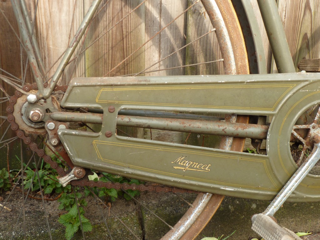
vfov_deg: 36.0
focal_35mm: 40
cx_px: 160
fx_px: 370
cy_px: 120
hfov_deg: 46.8
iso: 80
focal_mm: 6.5
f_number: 3.6
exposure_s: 1/50
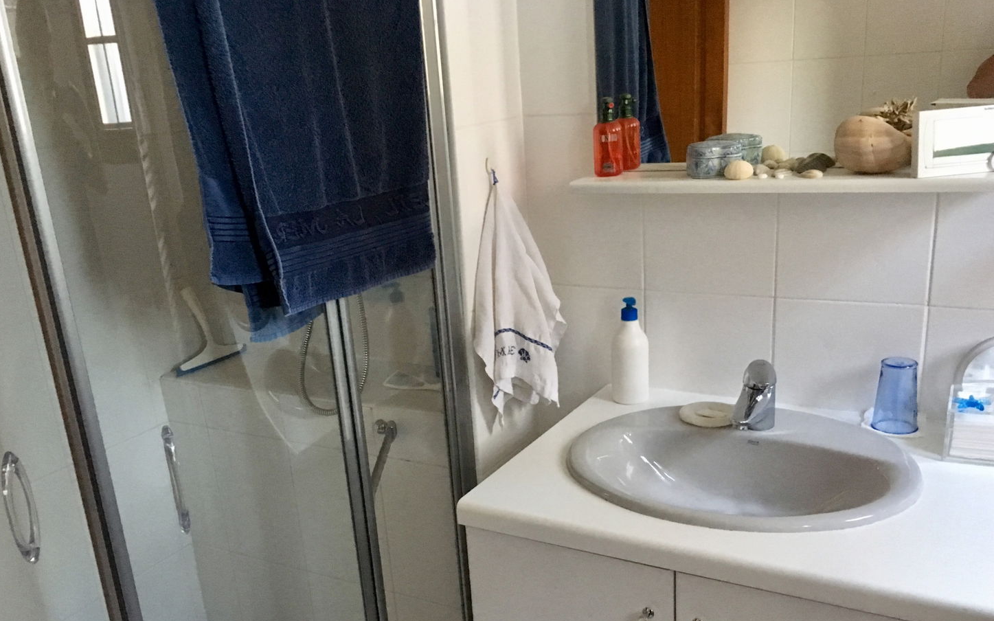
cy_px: 394
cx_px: 488
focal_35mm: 34
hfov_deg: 56.7
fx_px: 921
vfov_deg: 37.0
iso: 320
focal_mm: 4.15
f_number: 2.2
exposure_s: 1/17
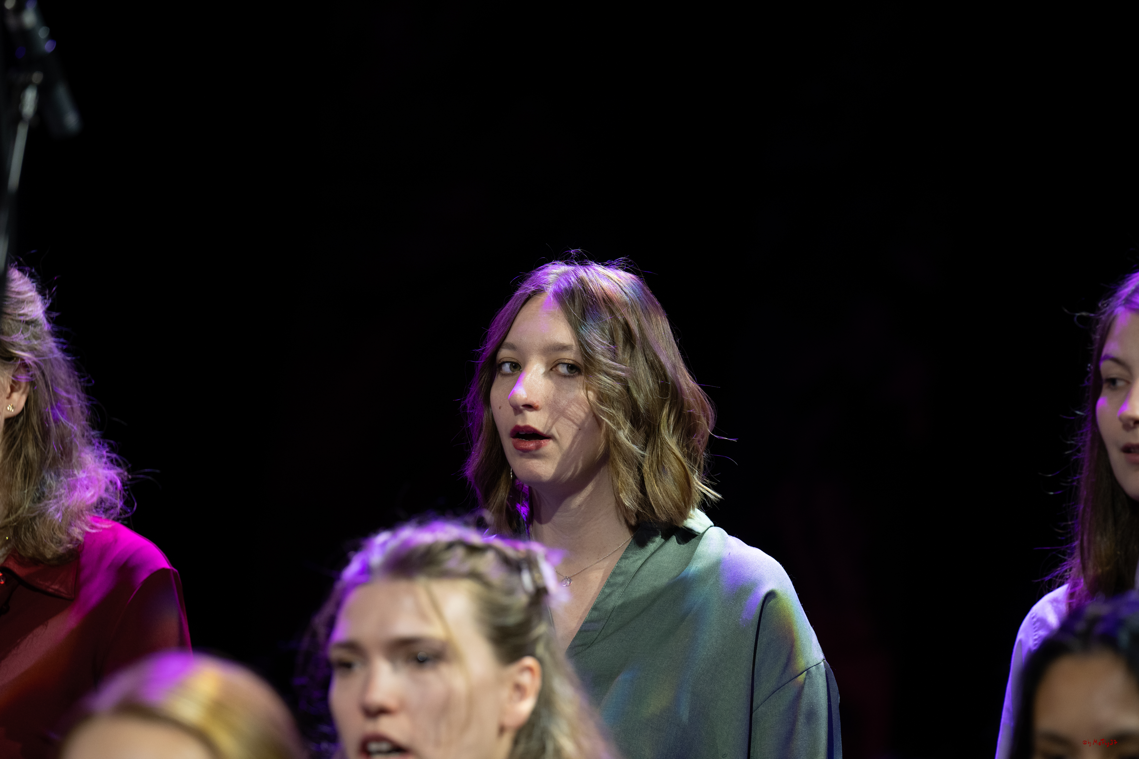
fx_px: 6327
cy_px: 380
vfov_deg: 6.9
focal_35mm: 200
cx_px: 570
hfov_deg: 10.3
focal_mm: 200
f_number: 4.5
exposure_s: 1/125
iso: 1000
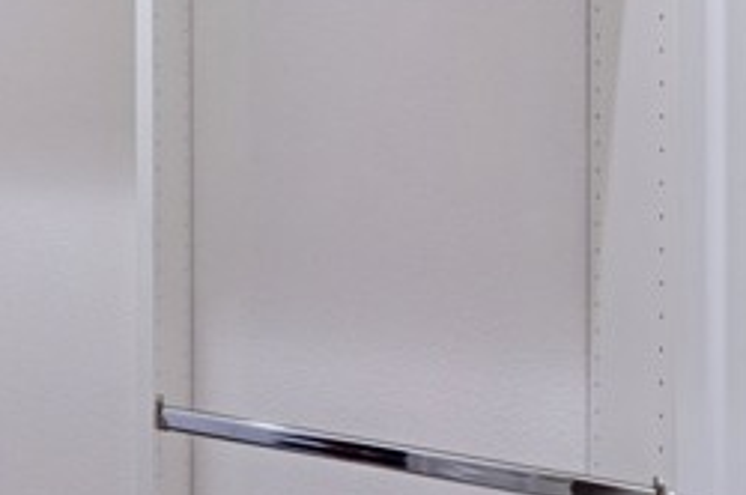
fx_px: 849
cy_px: 119
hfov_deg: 35.1
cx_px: -194
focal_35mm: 41
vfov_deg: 31.9
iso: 125
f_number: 3.5
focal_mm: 16
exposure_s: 1/50
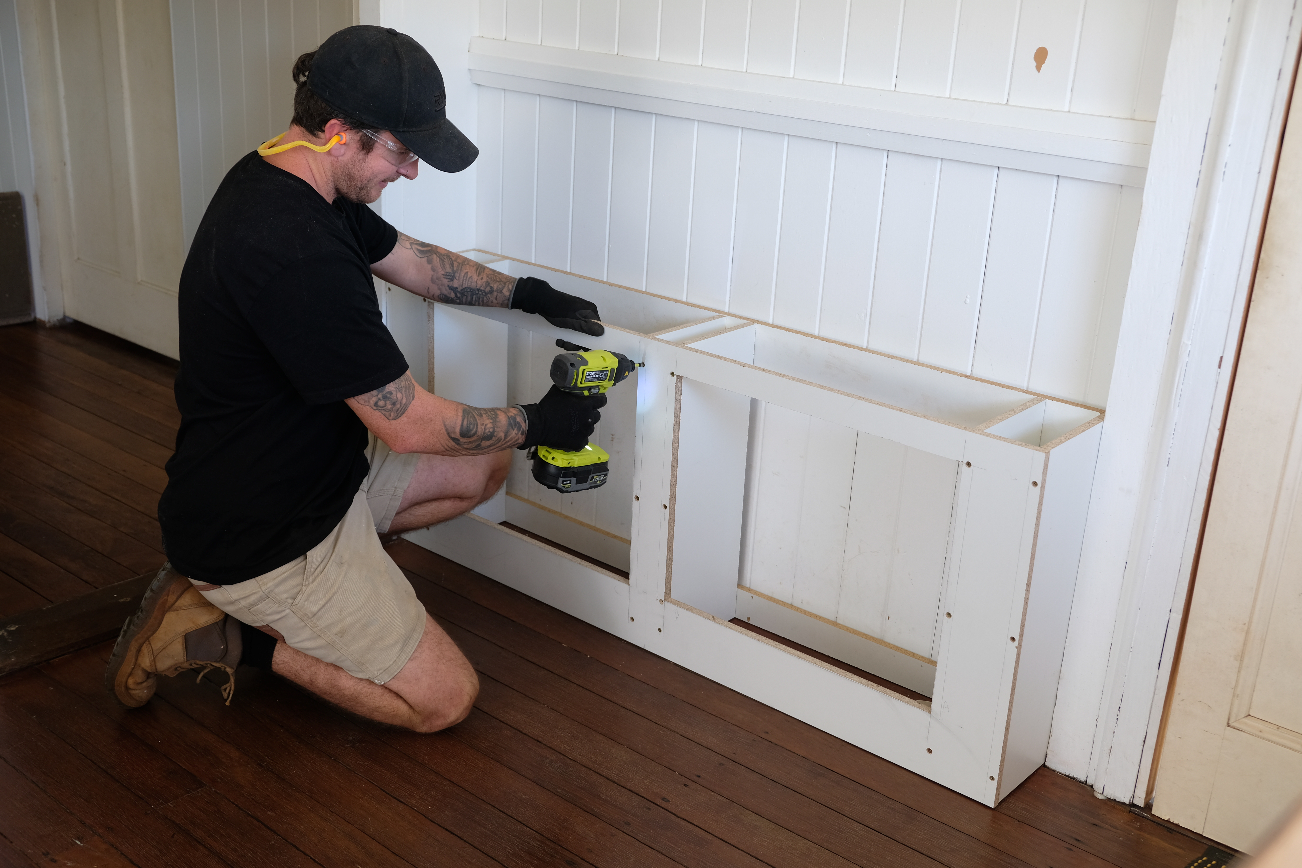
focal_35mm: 36
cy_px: 434
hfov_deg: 53.1
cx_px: 651
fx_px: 1302
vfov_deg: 36.9
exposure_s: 1/40
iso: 200
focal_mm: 24.3
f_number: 3.2
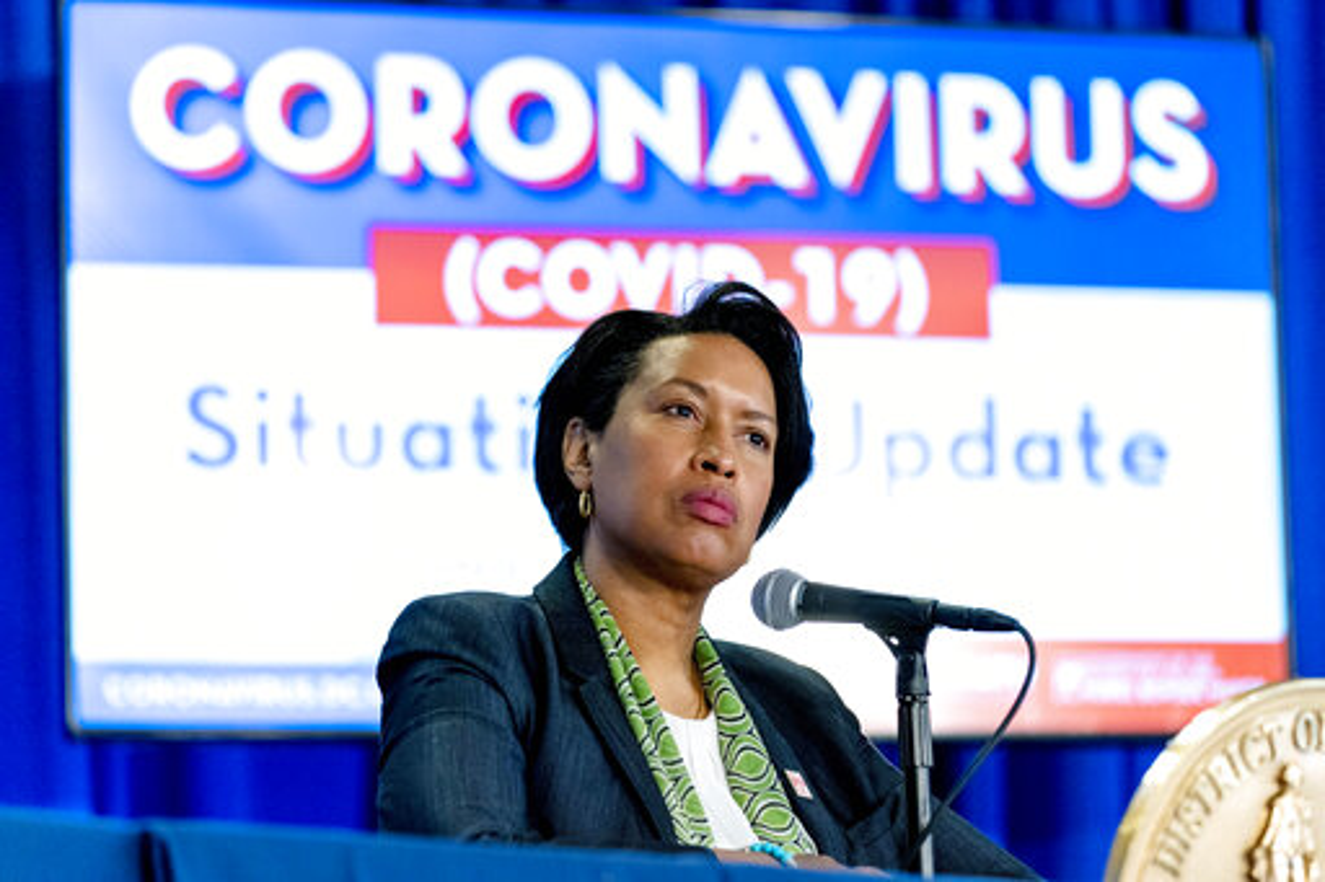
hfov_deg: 12.2
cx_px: 662
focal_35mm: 168
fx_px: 6181
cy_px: 441
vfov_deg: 8.2
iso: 4000
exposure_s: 1/500
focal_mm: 168
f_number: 3.2
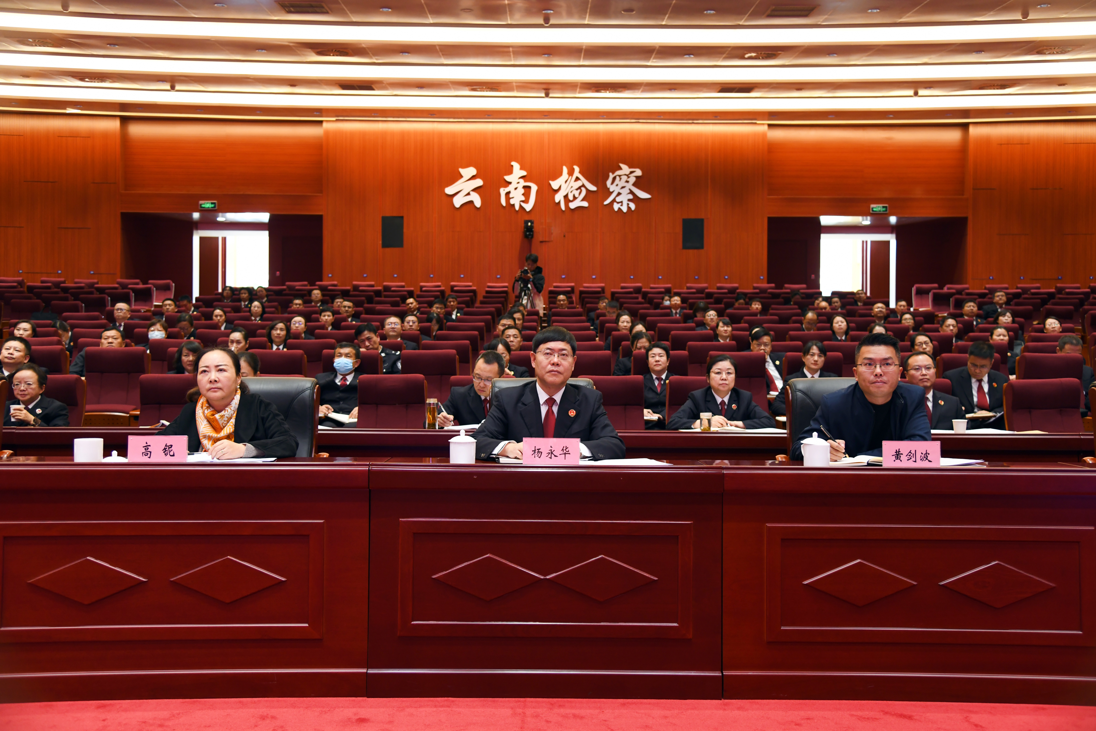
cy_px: 366
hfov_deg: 54.4
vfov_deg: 37.9
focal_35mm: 35
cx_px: 548
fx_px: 1065
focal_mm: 35
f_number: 4
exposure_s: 1/125
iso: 1250
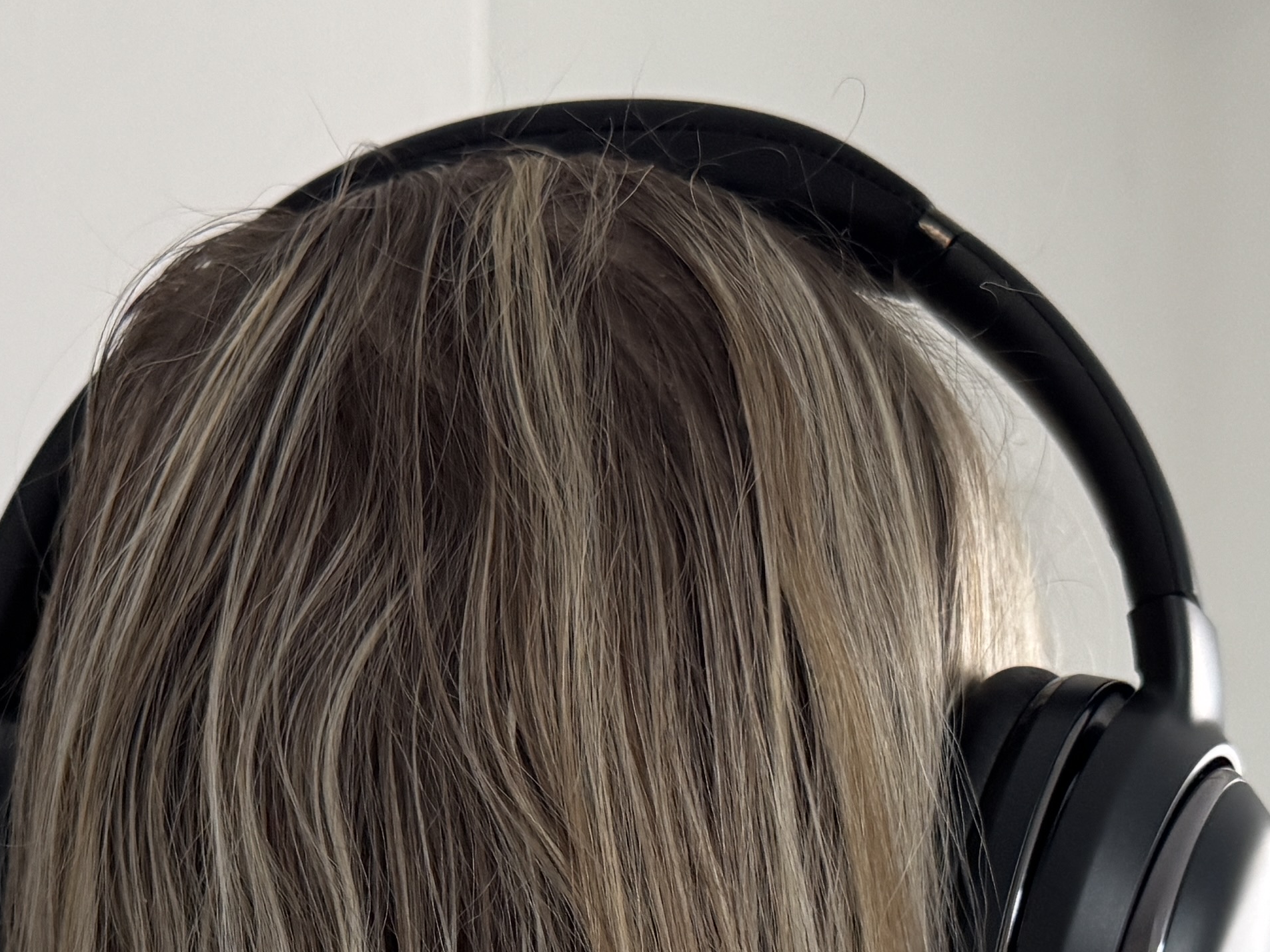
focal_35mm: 72
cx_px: 394
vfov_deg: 19.1
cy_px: 1191
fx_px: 2642
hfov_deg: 26.8
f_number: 1.78
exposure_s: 1/75
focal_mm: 6.76
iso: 200
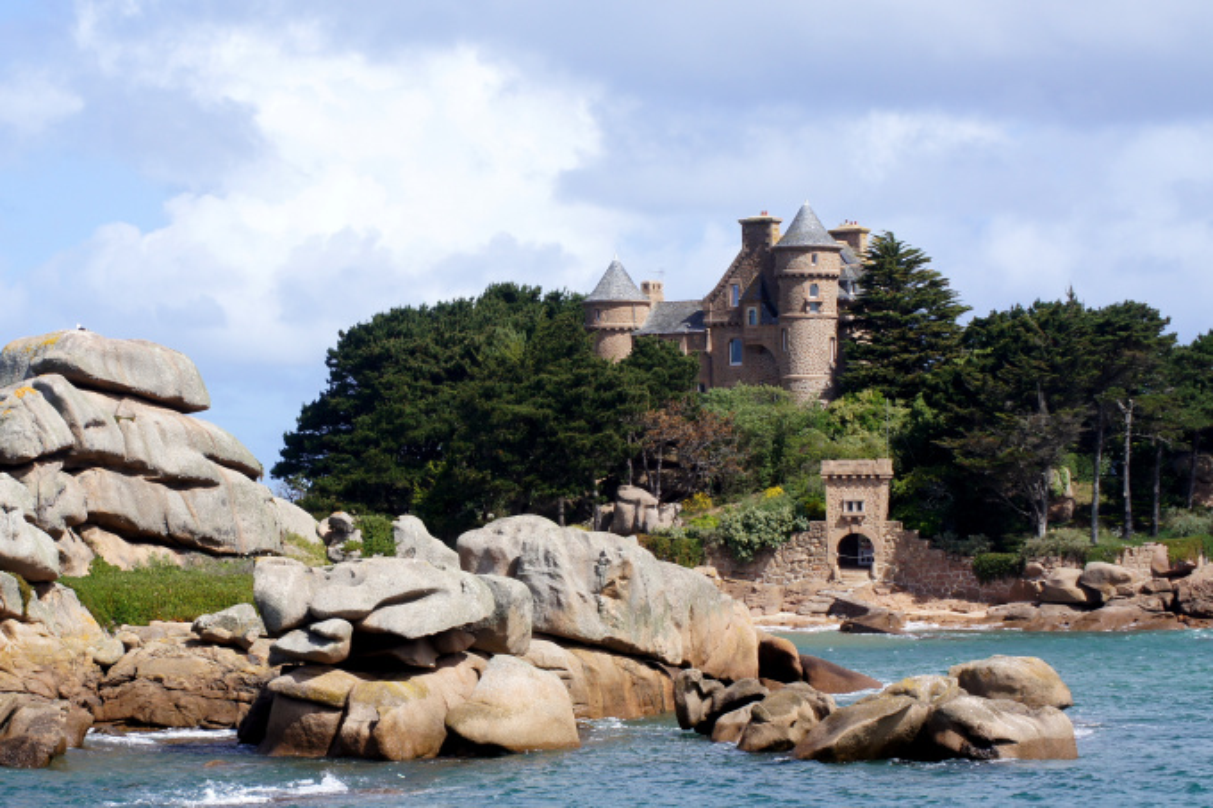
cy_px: 404
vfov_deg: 16.5
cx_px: 606
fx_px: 2779
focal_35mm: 82
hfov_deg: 24.6
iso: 100
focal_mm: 55
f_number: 11
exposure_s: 1/160
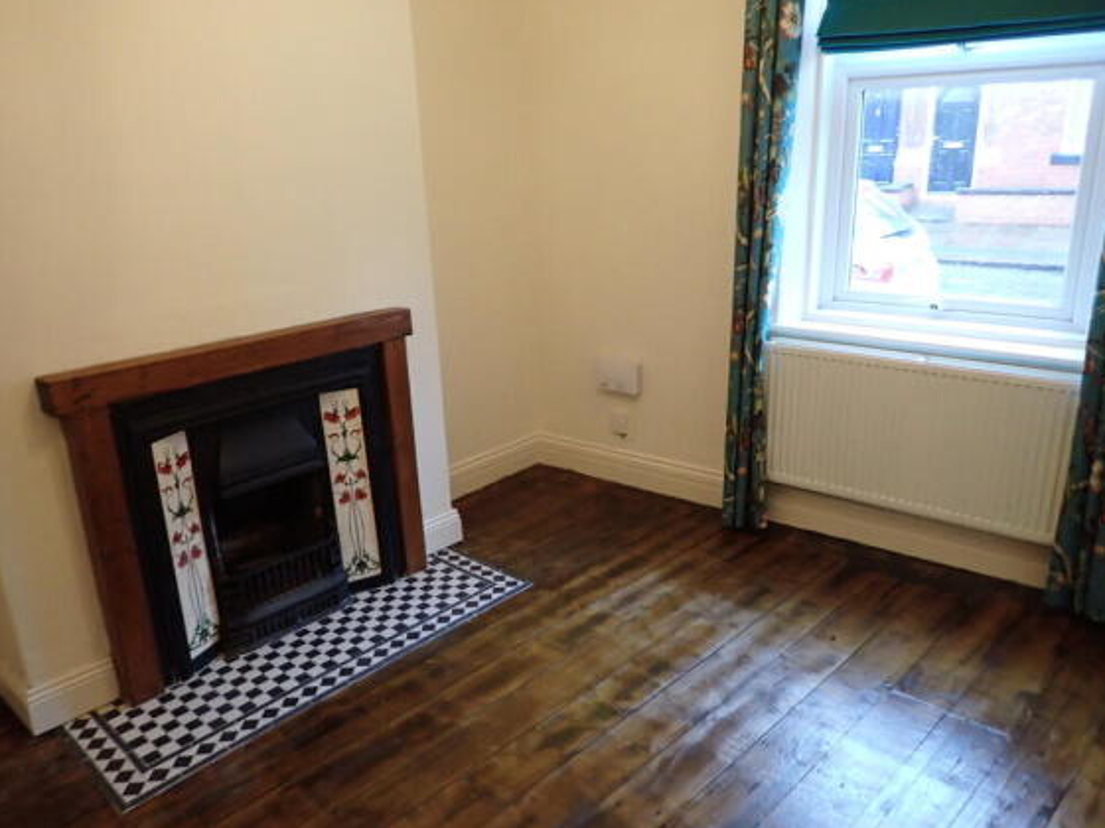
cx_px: 540
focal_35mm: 26
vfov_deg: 53.1
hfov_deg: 67.3
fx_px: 830
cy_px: 409
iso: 500
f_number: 2
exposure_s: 1/30
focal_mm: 4.5
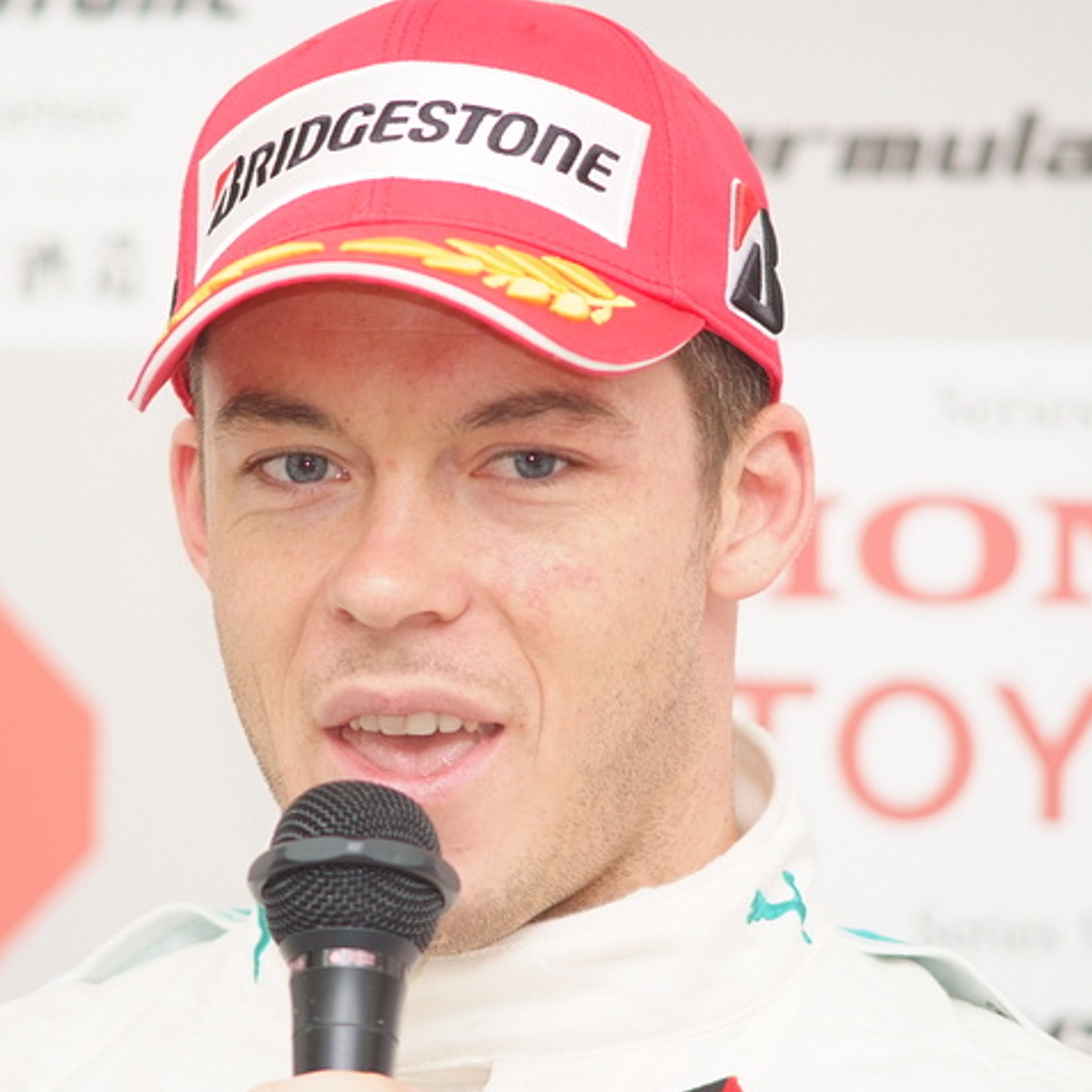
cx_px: 449
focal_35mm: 346
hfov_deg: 5.1
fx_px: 12349
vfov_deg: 5.1
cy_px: 547
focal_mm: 180
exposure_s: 1/250
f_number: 2.8
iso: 400
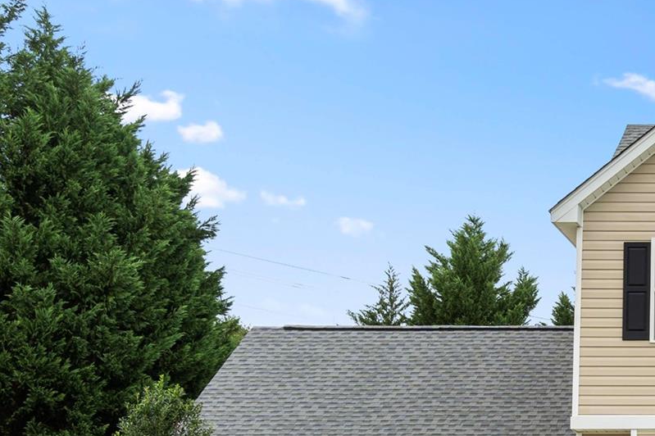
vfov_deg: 13.4
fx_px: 1819
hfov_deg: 19.6
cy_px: 475
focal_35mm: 100
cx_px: 707
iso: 100
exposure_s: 1/100
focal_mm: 39
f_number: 7.1
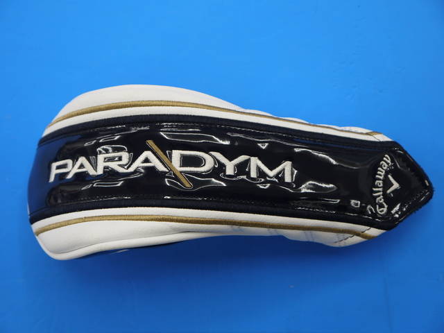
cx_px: 222
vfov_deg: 29.1
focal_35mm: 50
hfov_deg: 38.2
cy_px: 166
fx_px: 641
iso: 200
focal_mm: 25
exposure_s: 1/60
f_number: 4.6
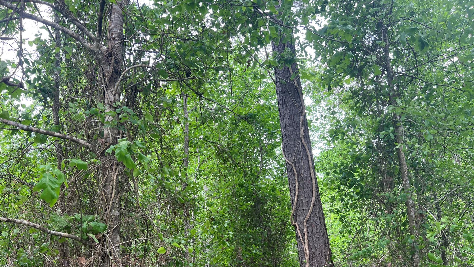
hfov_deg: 66.1
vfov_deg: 39.7
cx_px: 232
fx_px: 364
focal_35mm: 29
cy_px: 179
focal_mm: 5.7
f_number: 1.5
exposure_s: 1/273
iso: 50
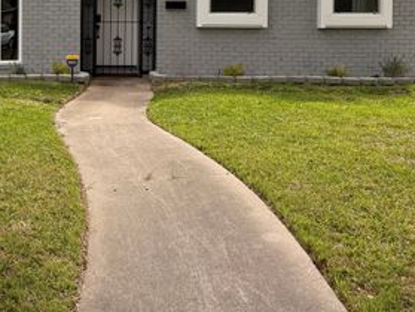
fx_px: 612
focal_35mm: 51
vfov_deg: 27.7
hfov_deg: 34.8
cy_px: 38
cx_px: 22
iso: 100
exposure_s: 1/3584
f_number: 1.78
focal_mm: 6.76
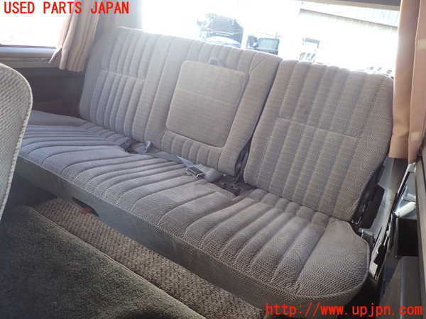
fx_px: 308
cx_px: 213
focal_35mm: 25
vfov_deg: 54.9
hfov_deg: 69.4
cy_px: 160
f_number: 2
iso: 160
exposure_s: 1/60
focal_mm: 4.5
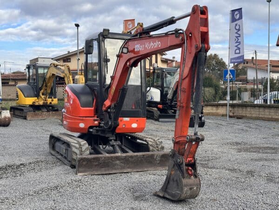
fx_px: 387
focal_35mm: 48
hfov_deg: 39.7
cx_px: 140
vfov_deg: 30.3
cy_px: 105
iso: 64
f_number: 1.78
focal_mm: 6.86
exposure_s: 1/1376
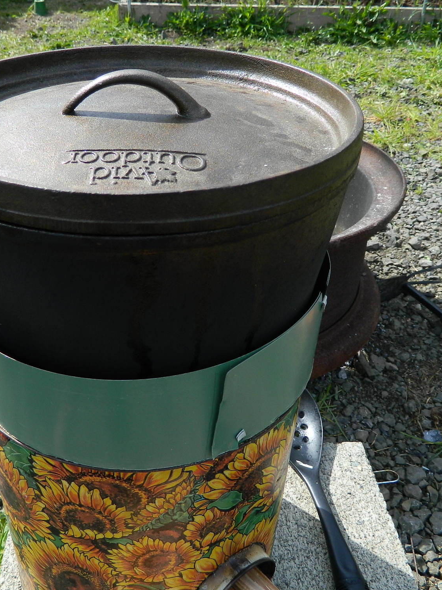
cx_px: 164
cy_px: 293
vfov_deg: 54.0
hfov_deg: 41.5
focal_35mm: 34
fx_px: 579
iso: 80
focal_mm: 4.5
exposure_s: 1/500
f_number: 3.1
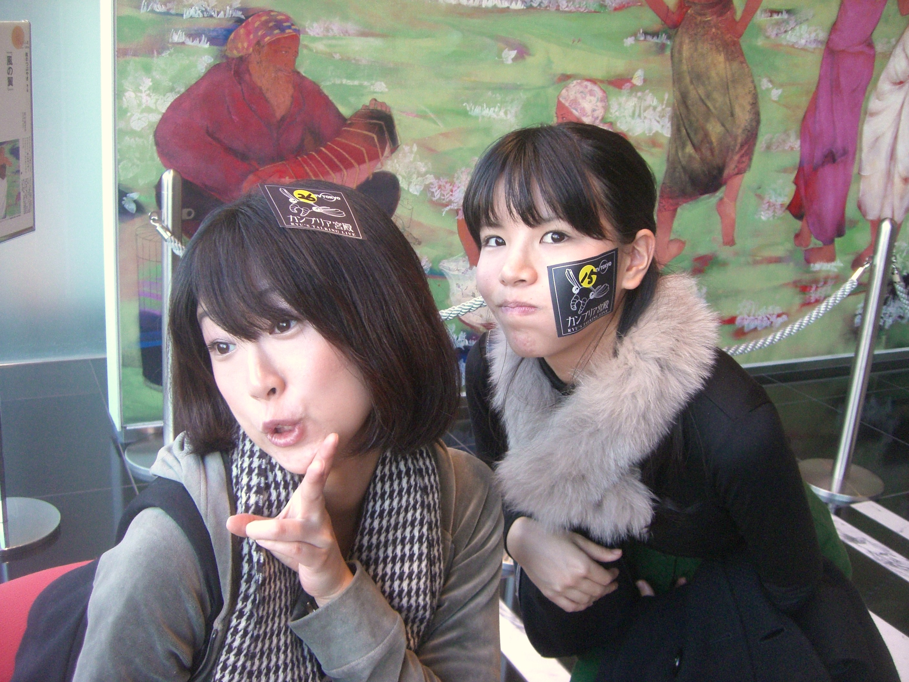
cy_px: 341
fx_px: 998
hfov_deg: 49.0
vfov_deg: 37.7
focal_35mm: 38
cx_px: 454
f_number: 2.7
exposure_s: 1/125
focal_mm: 6.2
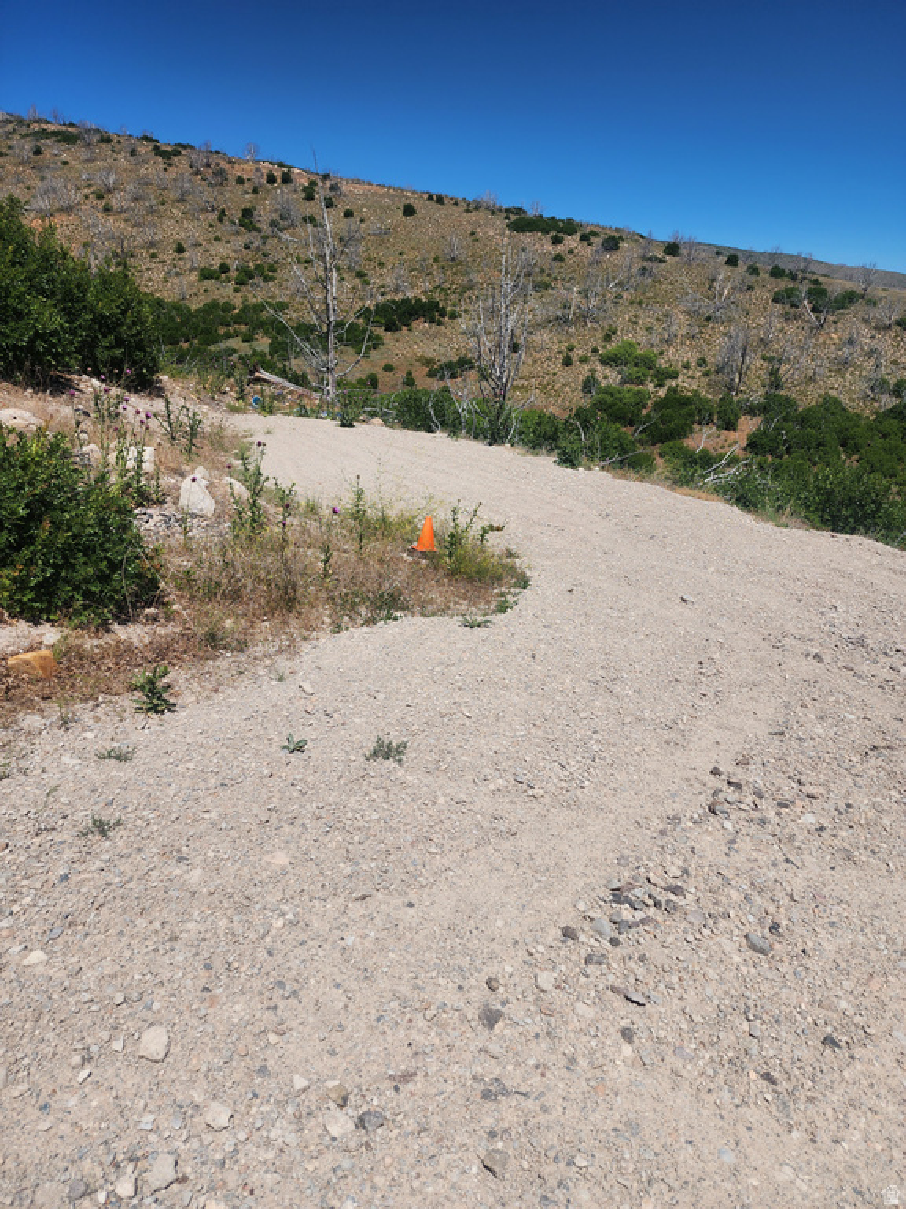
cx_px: 453
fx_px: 803
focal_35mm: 23
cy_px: 604
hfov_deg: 58.9
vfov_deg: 73.9
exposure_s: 1/2404
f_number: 1.8
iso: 12
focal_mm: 6.4
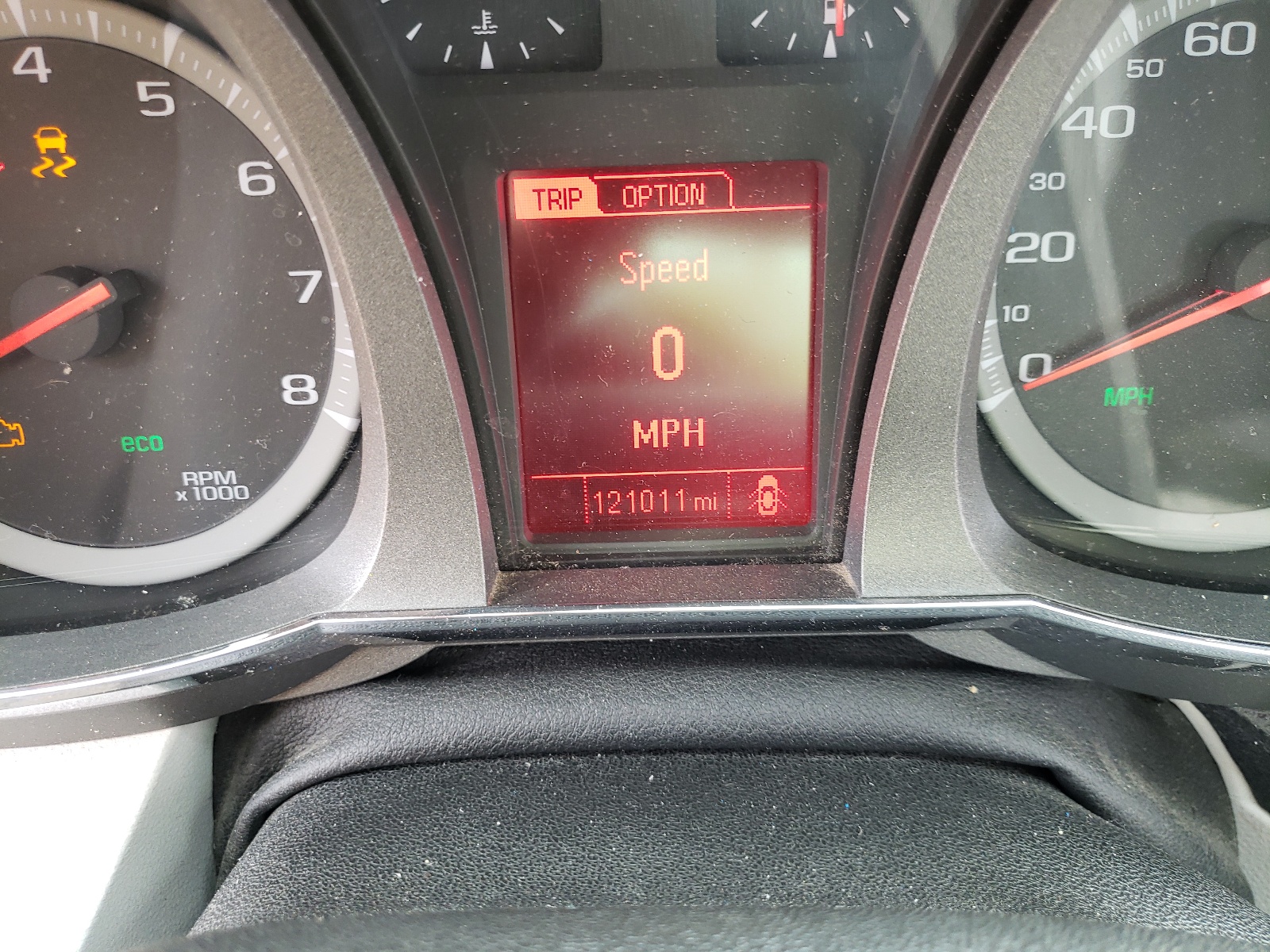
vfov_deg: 53.1
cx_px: 635
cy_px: 476
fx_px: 954
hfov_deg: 67.3
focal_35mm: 26
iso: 75
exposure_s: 1/60.2
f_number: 1.5
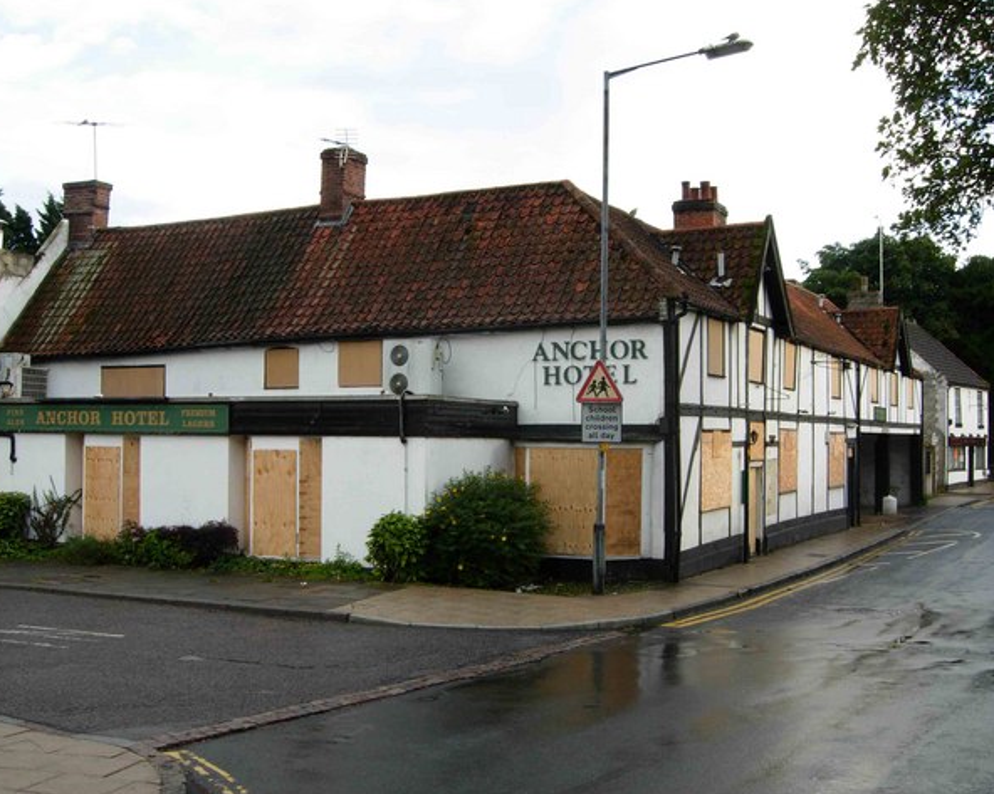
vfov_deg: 39.1
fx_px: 1117
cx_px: 514
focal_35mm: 38
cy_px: 394
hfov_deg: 48.0
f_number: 5.4
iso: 50
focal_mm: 7.5
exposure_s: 1/52.2
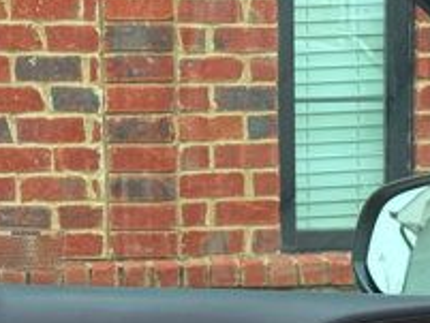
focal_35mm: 153
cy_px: 419
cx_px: 263
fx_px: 1902
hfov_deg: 12.9
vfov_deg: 9.5
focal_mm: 6.76
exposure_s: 1/121
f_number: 1.78
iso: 80
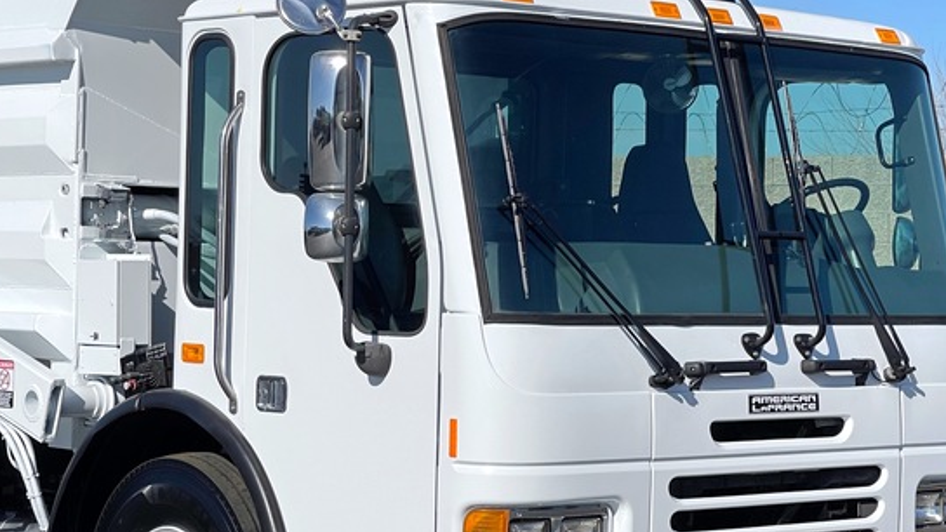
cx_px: 471
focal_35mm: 100
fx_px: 2508
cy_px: 300
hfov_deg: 21.4
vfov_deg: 12.1
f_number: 2.2
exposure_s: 1/3125
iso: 20
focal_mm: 7.5
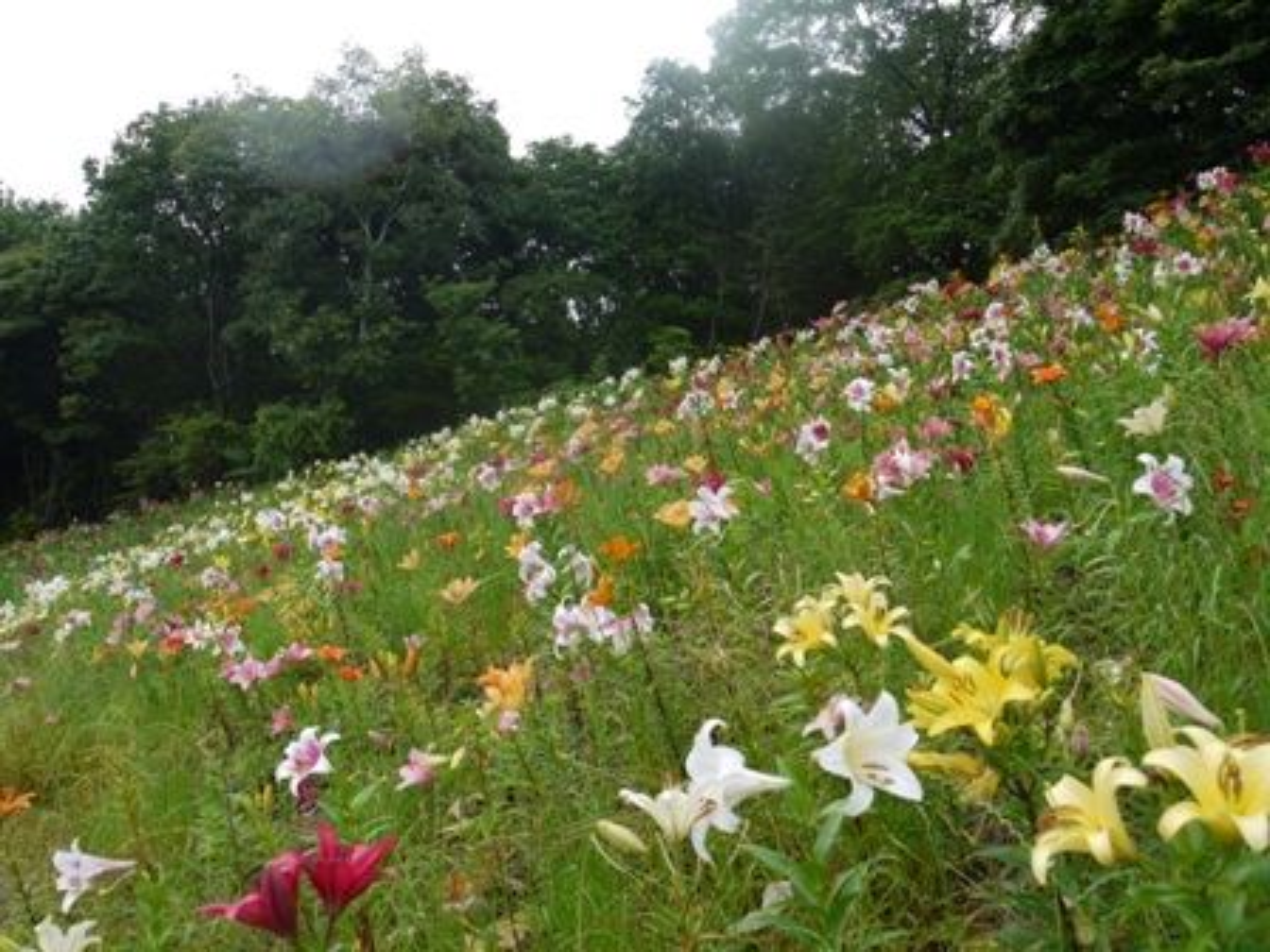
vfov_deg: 44.2
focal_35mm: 32
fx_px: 1174
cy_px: 476
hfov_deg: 56.8
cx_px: 635
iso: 100
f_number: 5
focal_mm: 16
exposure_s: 1/160
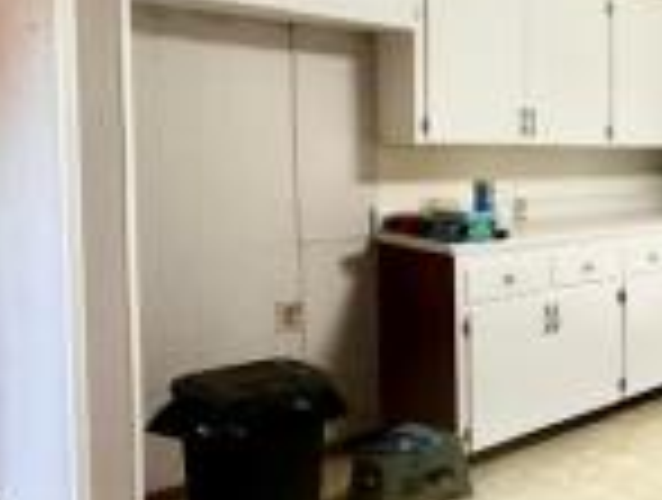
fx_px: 728
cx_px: 885
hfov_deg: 33.5
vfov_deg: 37.7
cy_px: 189
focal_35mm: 38
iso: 250
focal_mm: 2.22
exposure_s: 1/120
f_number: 2.2
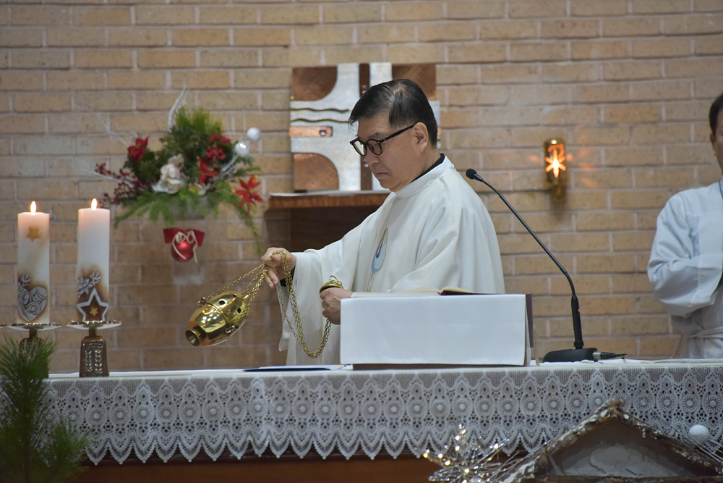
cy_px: 242
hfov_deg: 6.9
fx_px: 6025
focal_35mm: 300
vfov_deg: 4.6
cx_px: 362
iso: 3600
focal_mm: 300
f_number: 5.6
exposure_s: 1/200
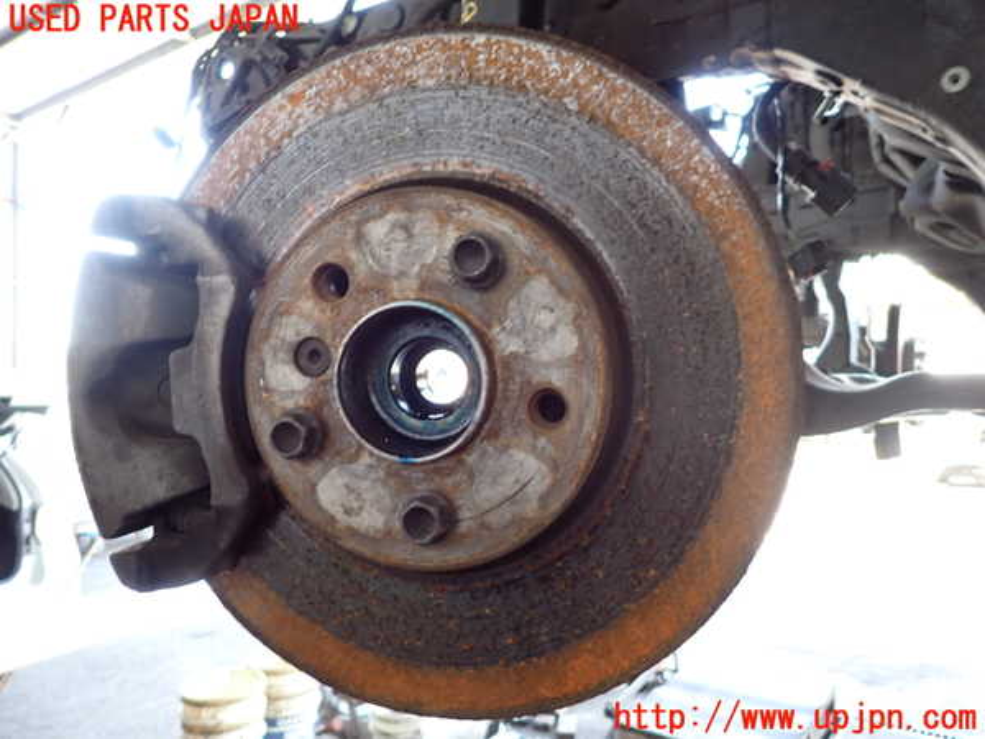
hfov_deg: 69.4
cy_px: 370
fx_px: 711
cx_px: 492
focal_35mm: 25
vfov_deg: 54.9
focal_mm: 4.5
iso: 200
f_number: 2
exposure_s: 1/40
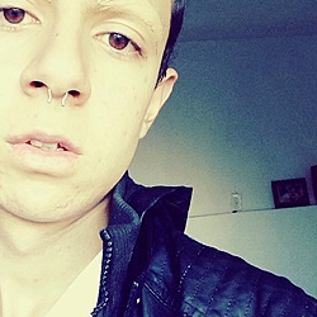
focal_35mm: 56
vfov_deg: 30.4
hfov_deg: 30.3
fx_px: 580
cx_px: 104
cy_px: 199
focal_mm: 2.15
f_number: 2.4
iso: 125
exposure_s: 1/30
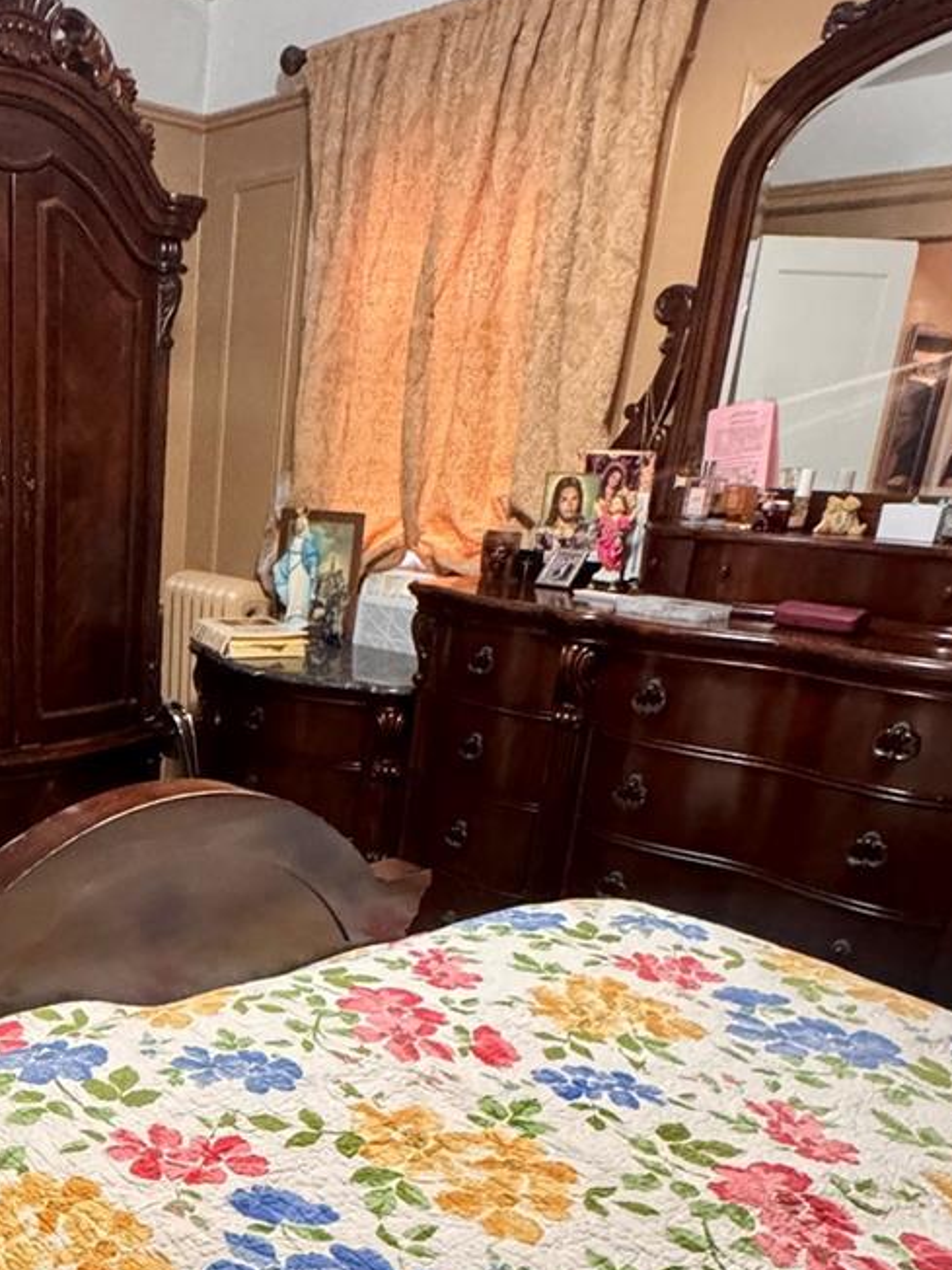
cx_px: 140
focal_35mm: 33
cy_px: 954
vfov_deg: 52.9
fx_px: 1210
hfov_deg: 40.5
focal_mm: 2.22
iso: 1000
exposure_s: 1/60
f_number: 2.2
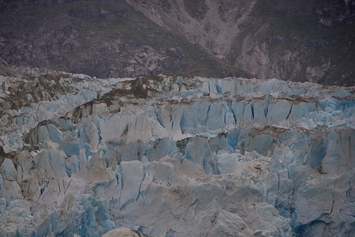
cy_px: 129
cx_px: 155
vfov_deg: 9.4
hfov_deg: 14.1
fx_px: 1440
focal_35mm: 146
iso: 125
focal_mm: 120
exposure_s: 1/250
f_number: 4
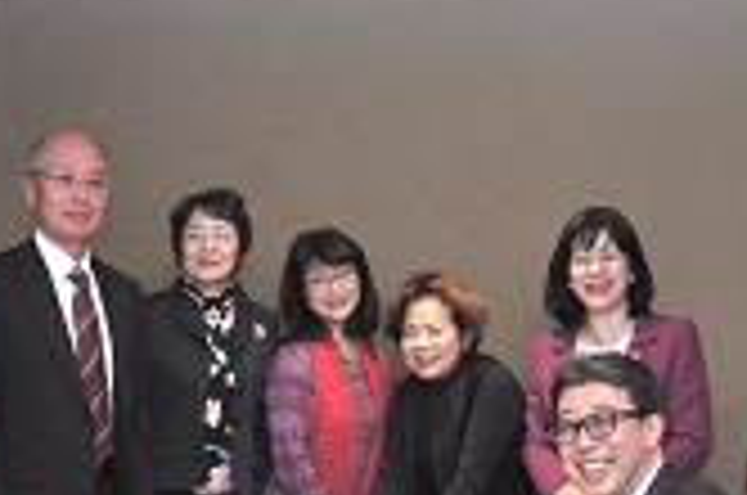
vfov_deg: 19.9
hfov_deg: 30.1
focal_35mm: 66
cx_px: 202
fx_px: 1367
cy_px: 500
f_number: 5.6
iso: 400
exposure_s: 1/40
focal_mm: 18
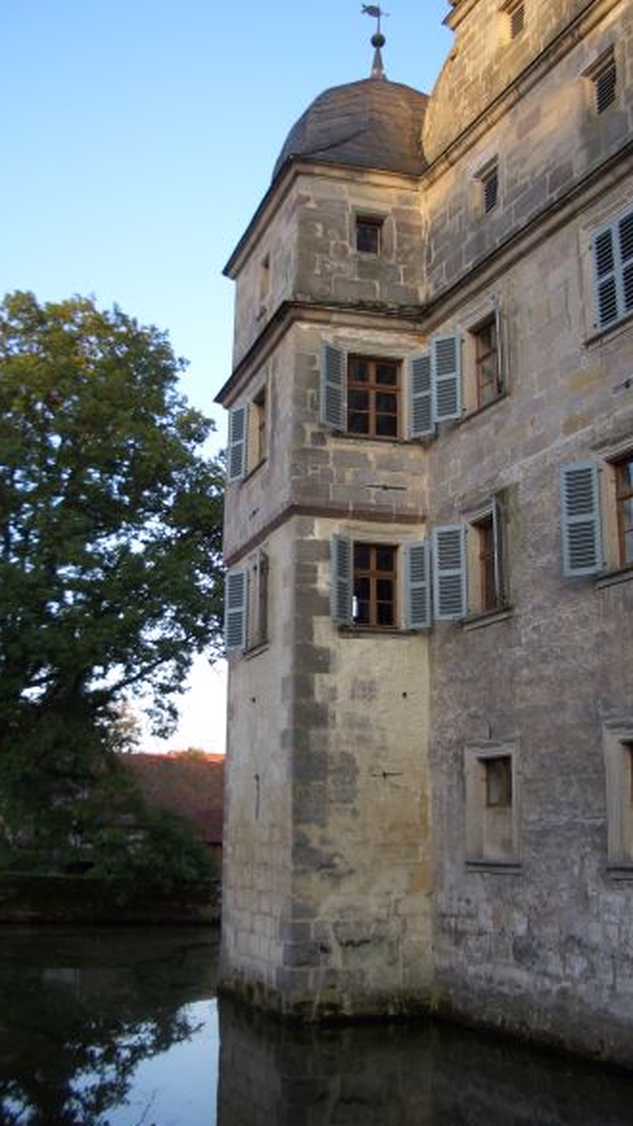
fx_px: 1164
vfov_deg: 51.6
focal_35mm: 39
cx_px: 378
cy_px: 562
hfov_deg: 30.3
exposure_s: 1/125
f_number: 2.6
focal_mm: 5.8
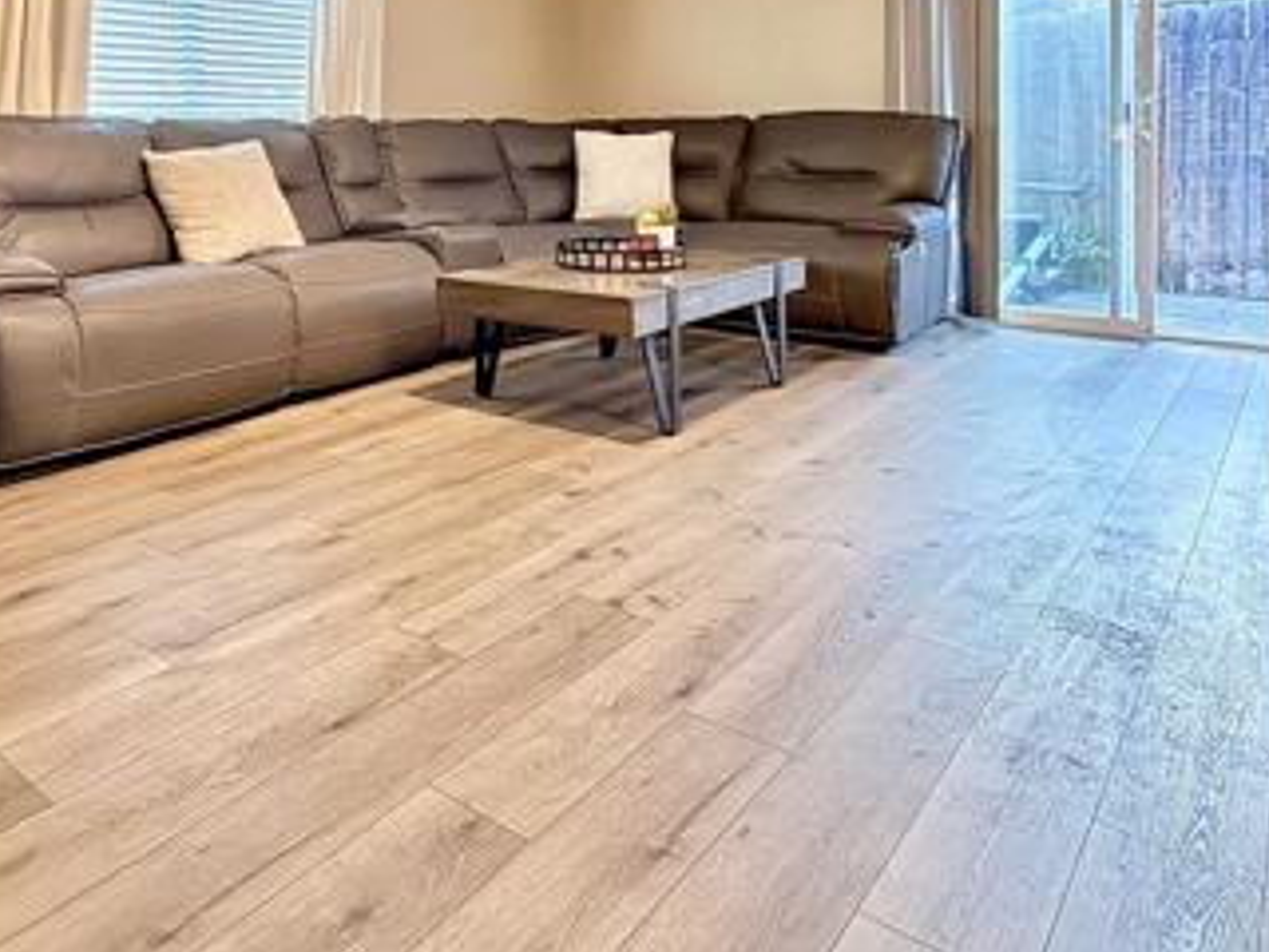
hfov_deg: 62.4
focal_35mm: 28
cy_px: 135
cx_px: 464
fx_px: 1026
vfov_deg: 46.0
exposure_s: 1/60
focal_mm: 2.22
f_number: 2.2
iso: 1250
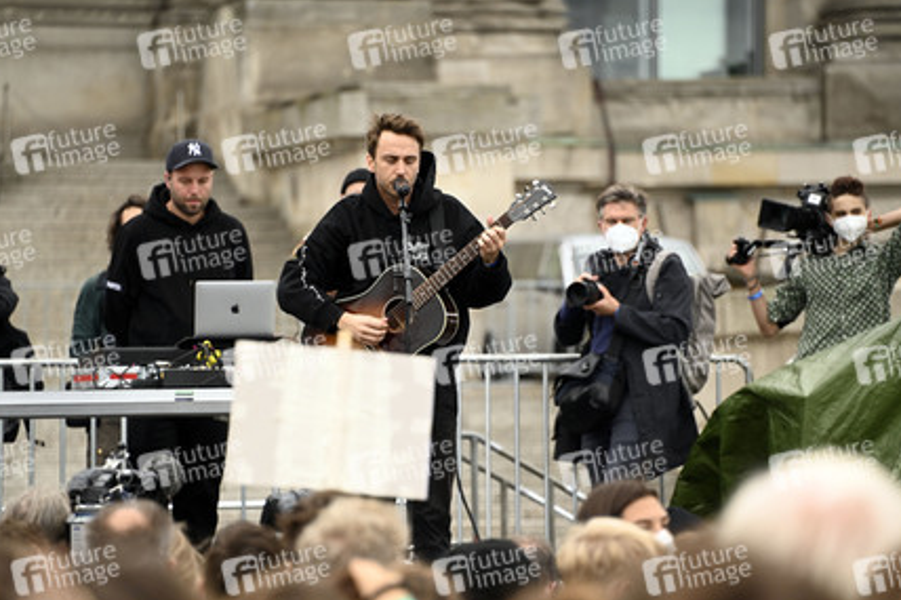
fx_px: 7905
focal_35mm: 316
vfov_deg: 4.3
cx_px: 431
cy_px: 307
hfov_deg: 6.5
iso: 1250
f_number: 5.6
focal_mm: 300
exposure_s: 1/800
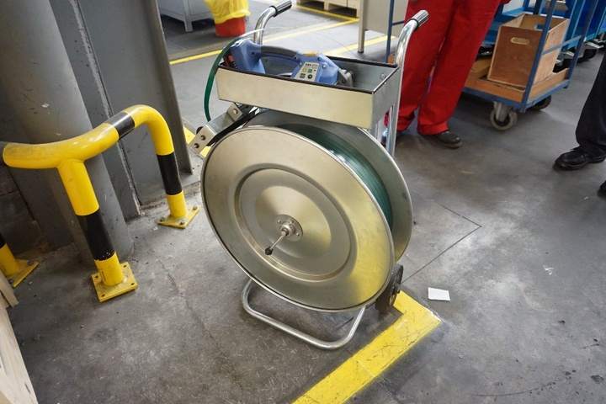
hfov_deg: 73.7
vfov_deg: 53.1
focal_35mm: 24
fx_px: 404
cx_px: 303
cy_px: 202
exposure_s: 1/160
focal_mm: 16
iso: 2500
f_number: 3.5
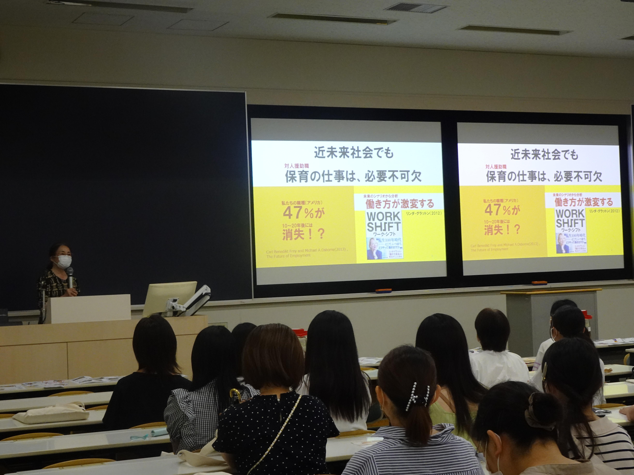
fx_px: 1136
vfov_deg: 23.7
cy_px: 238
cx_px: 317
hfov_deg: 31.2
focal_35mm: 62
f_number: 4.5
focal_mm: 9.9
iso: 400
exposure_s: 1/80
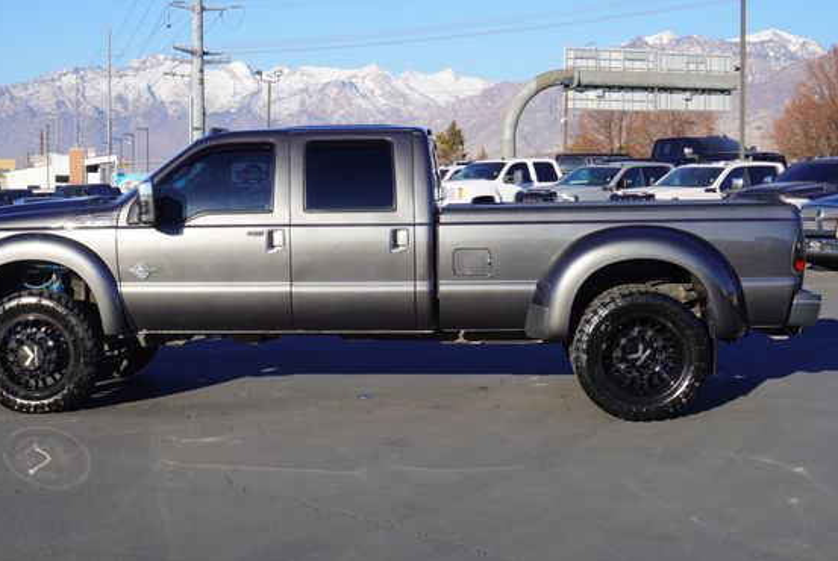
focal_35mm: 59
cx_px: 355
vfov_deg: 23.1
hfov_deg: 33.8
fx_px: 1375
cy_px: 287
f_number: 10
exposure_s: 1/125
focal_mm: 34
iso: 100
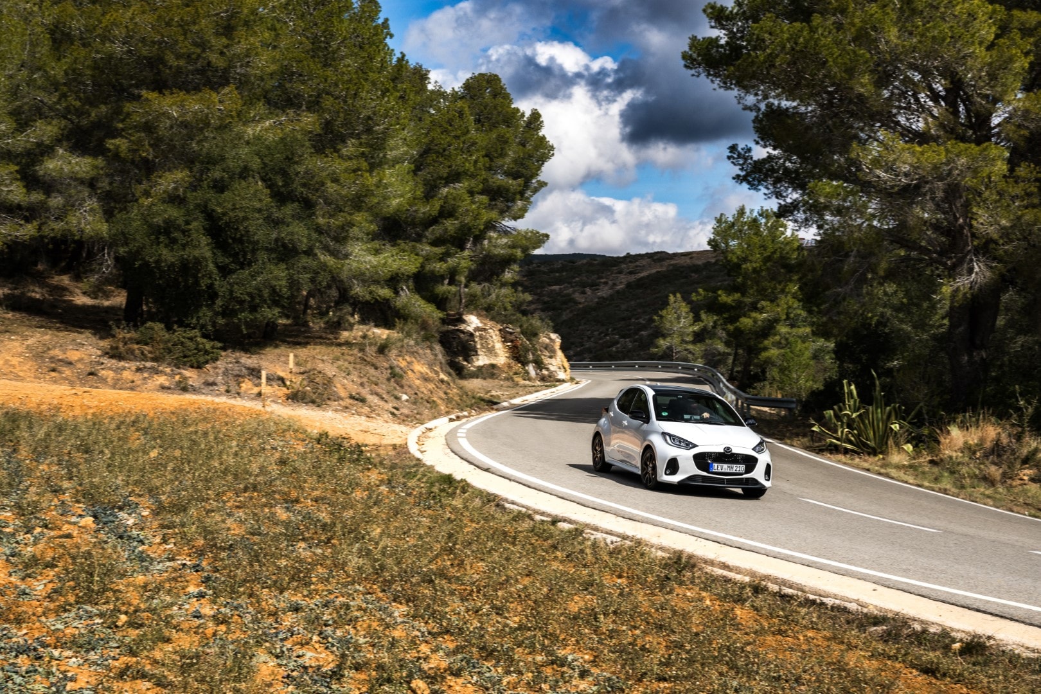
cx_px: 520
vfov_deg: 29.2
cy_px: 347
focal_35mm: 46
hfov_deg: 42.7
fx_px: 1330
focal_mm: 46
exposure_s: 1/160
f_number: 13
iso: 200
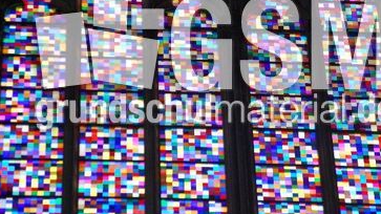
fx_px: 2283
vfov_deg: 5.4
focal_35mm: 226
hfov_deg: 9.5
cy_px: 62
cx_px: 215
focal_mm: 102
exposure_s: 1/100
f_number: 4.8
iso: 800
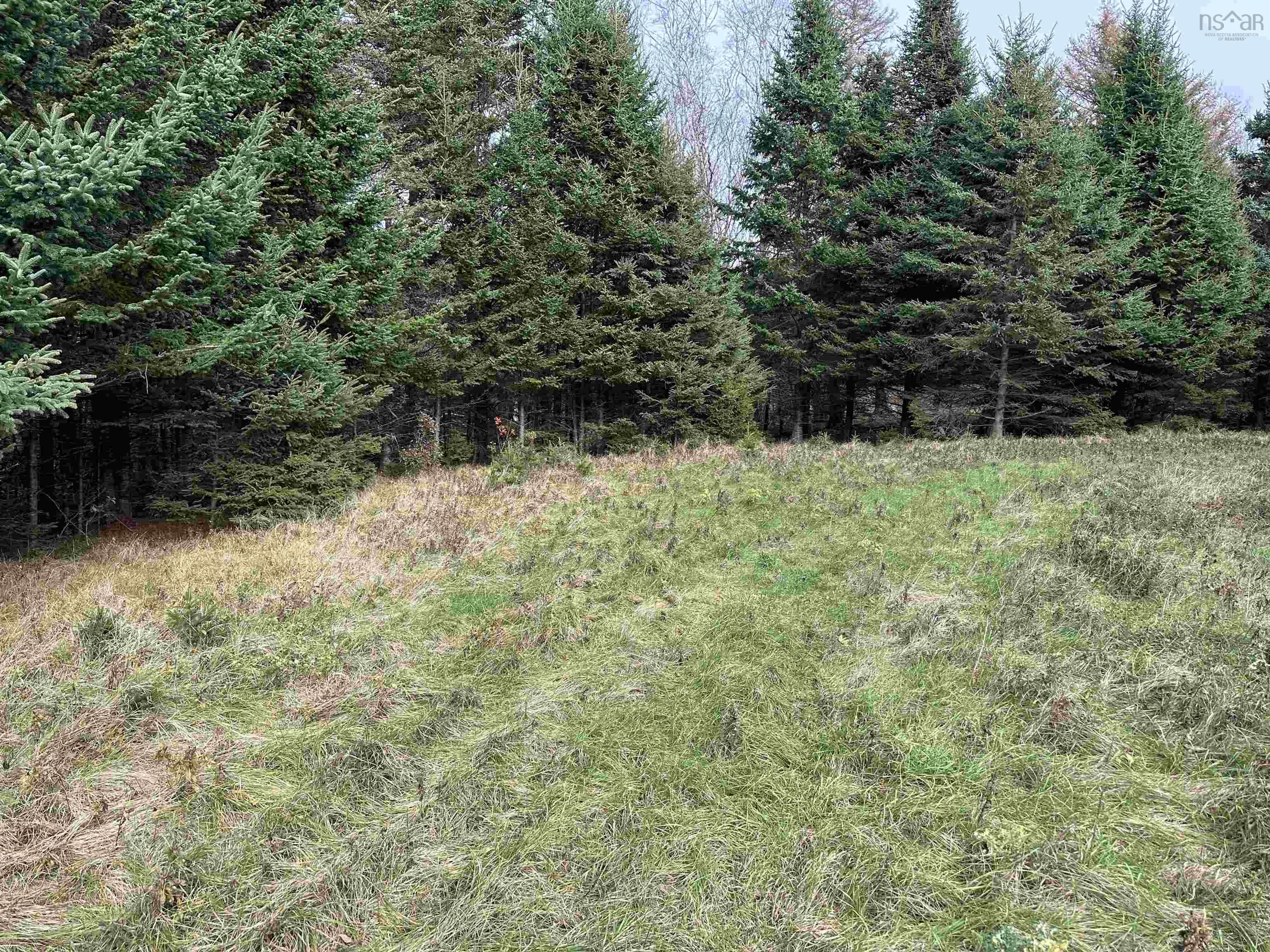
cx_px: 635
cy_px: 476
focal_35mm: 24
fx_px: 881
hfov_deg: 71.6
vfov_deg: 56.8
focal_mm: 6.86
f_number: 1.78
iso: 80
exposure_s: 1/604
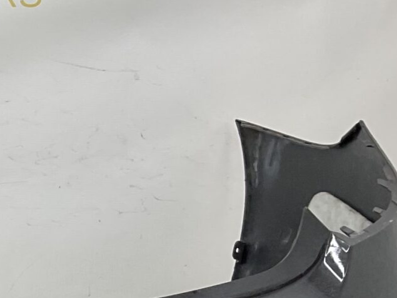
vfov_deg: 12.5
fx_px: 1342
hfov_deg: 14.5
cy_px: 299
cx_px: -349
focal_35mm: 117
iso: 25
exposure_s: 1/120
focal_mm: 3
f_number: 1.8
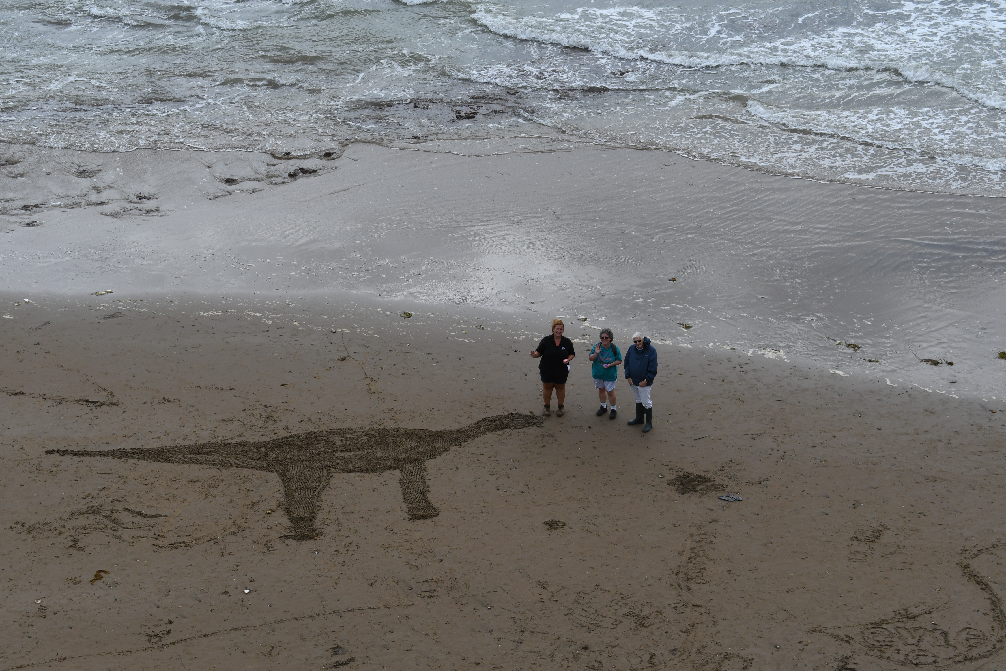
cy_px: 336
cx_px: 503
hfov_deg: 24.8
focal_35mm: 82
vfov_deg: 16.7
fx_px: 2291
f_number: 9
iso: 200
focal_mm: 55
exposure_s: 1/500
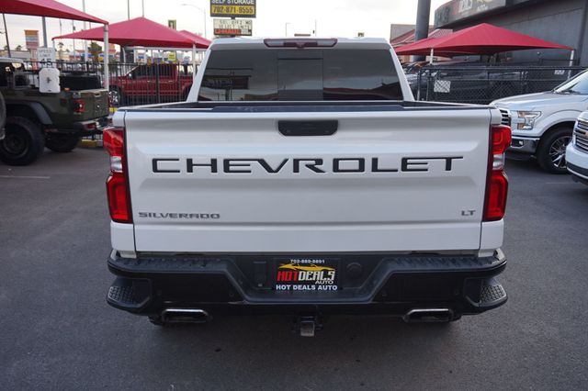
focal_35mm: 32
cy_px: 196
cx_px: 294
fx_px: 514
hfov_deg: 59.5
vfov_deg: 41.7
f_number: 5
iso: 100
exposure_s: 1/80
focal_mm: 21
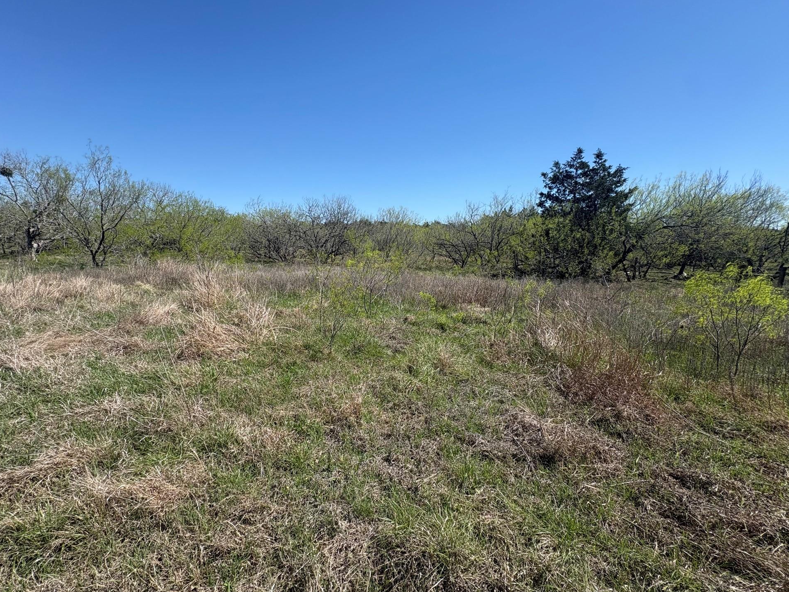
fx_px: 342
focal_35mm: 15
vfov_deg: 81.7
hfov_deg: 98.1
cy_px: 309
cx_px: 372
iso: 40
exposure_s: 1/1600
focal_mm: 2.22
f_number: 2.2
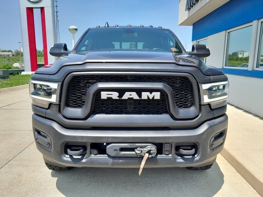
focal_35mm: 27
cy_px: 98
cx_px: 132
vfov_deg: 51.4
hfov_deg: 65.3
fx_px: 205
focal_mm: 4
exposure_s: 1/243
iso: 40
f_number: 1.8
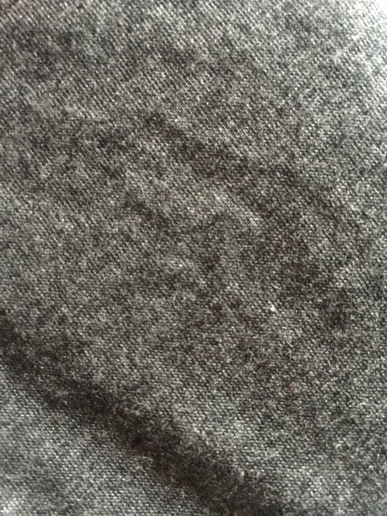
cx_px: 194
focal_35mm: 29
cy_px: 258
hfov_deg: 48.2
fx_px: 432
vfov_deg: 61.7
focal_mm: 4.15
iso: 640
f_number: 2.2
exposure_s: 1/17
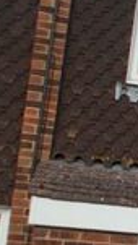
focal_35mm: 117
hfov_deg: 8.0
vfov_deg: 18.1
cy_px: 202
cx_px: 482
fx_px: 761
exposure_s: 1/80
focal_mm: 16
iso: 100
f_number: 10
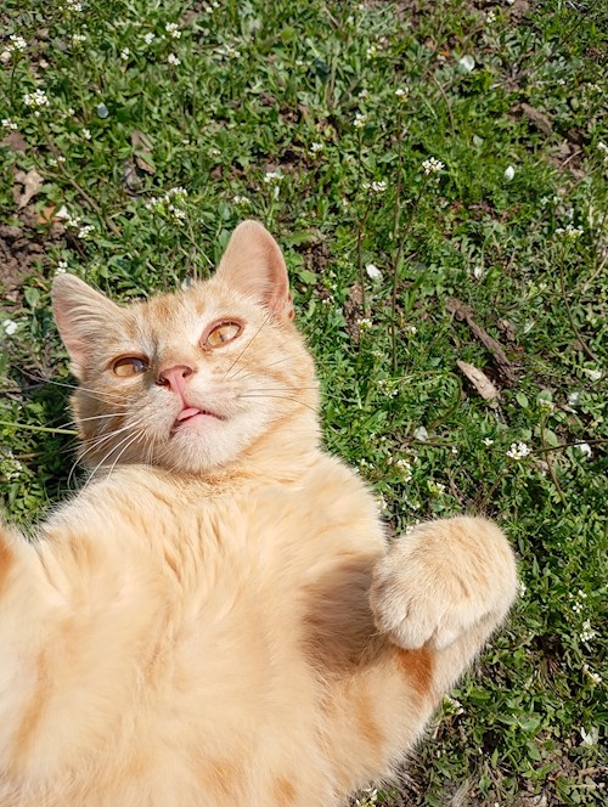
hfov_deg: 49.9
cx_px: 304
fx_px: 654
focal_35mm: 28
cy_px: 404
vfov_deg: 63.4
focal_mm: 4.27
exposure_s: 1/627
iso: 100
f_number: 1.8
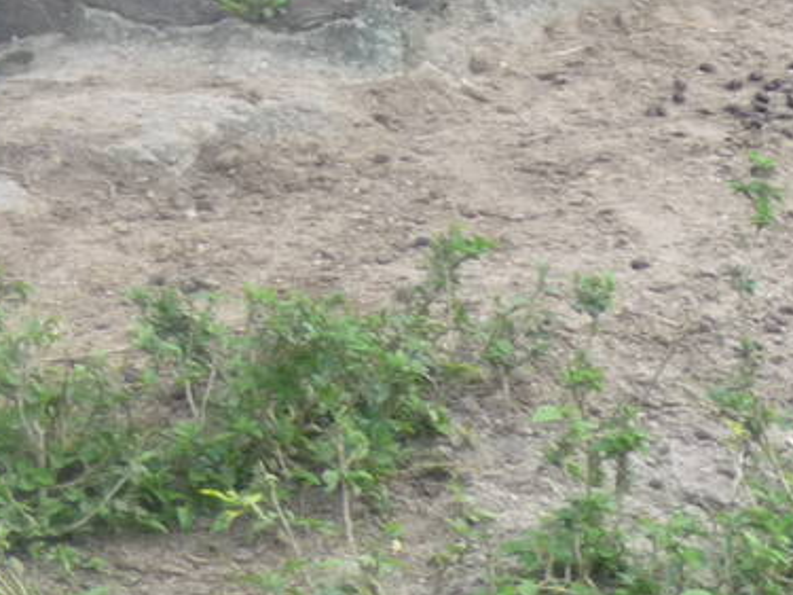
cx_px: -264
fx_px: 19443
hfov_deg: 2.3
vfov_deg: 1.7
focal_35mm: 849
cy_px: -498
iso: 160
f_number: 4.8
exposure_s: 1/80
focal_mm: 34.2
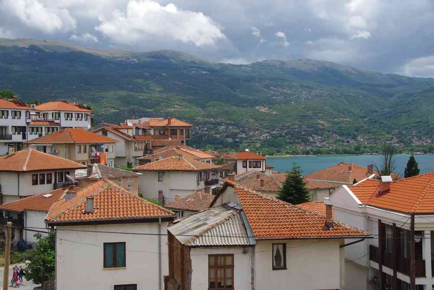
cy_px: 145
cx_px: 217
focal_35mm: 49
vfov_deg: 27.5
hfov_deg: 40.3
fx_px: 591
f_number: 11
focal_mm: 32.5
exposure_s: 1/100
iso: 200
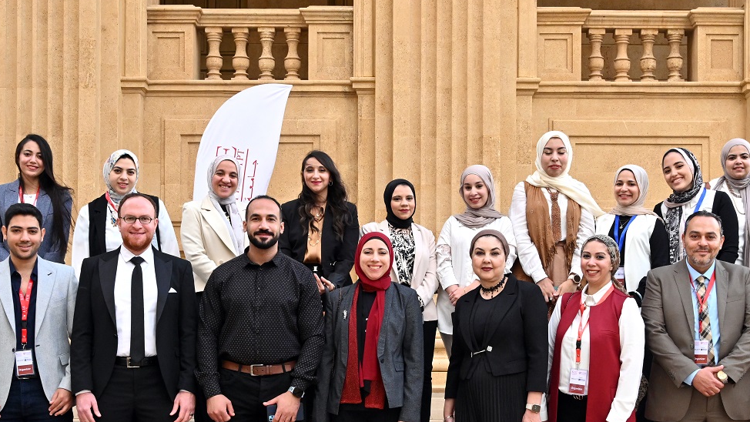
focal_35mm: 61
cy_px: 316
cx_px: 410
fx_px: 1213
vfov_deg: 19.6
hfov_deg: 34.3
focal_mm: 31.5
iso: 1600
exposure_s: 1/160
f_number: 10
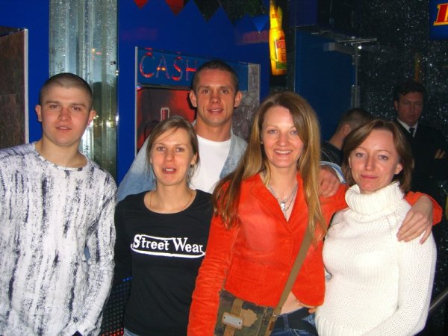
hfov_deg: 49.0
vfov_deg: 37.7
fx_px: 492
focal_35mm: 38
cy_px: 168
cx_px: 224
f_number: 2.8
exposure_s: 1/60
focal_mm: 7.9
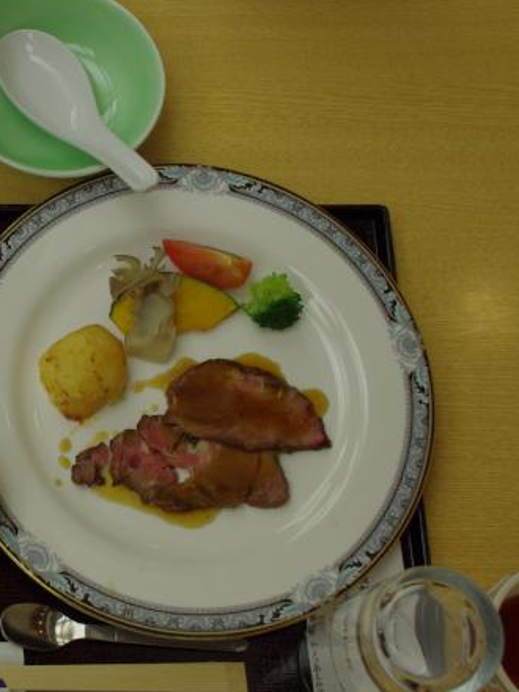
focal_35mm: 61
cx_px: -90
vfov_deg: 31.7
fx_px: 1219
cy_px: 385
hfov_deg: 22.3
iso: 320
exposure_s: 1/50
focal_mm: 21
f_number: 4
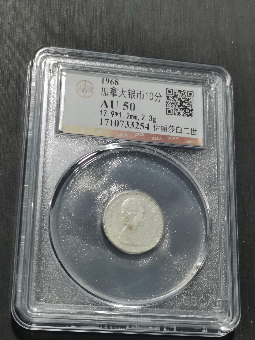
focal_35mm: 67
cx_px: 128
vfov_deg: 29.0
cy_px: 170
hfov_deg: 21.9
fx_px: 658
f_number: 1.8
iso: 100
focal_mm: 5.58
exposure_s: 1/120
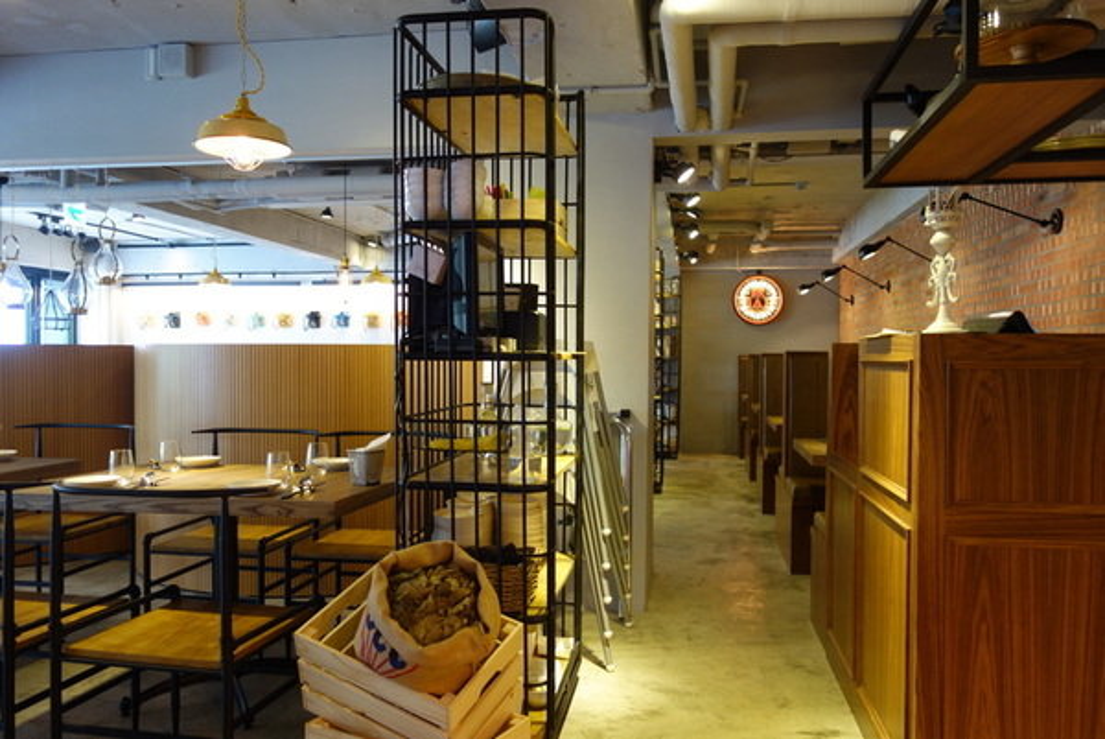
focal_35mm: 28
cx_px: 552
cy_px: 370
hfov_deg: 65.4
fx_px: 860
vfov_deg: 46.5
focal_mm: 10.4
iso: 160
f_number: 1.8
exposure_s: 1/30
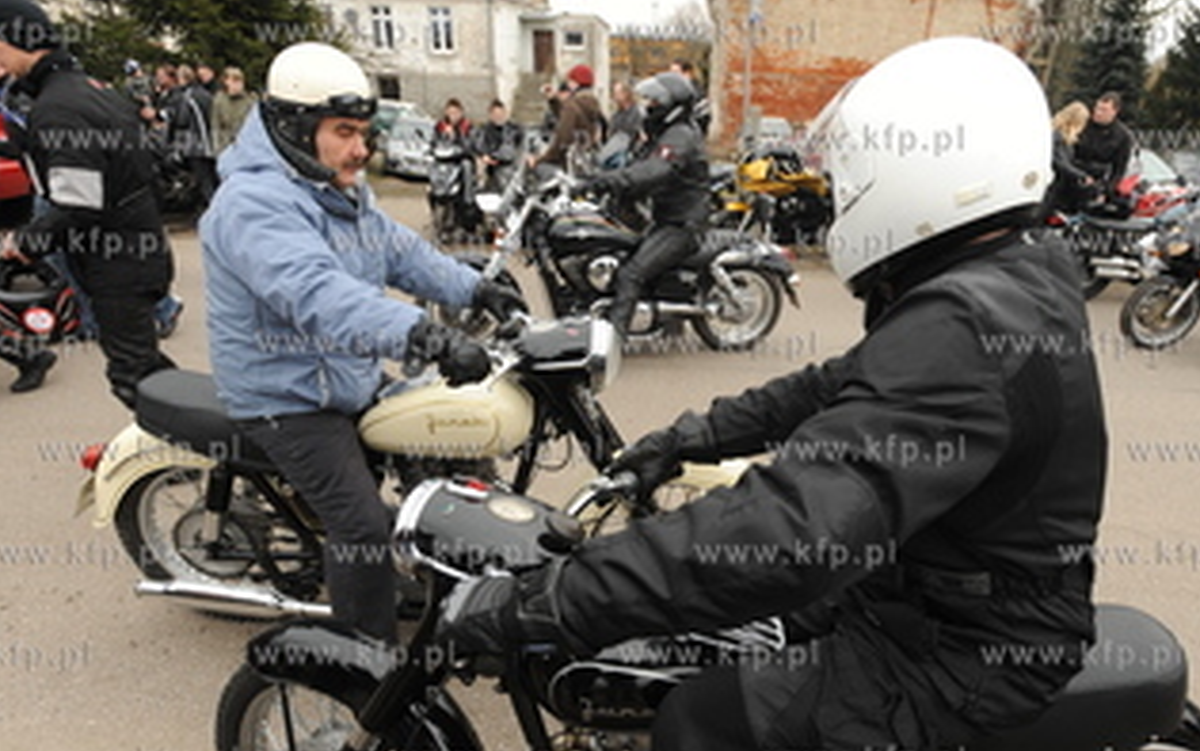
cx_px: 636
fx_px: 720
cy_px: 499
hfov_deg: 79.6
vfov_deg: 54.0
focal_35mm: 22
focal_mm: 17
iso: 400
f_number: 5.6
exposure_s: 1/200
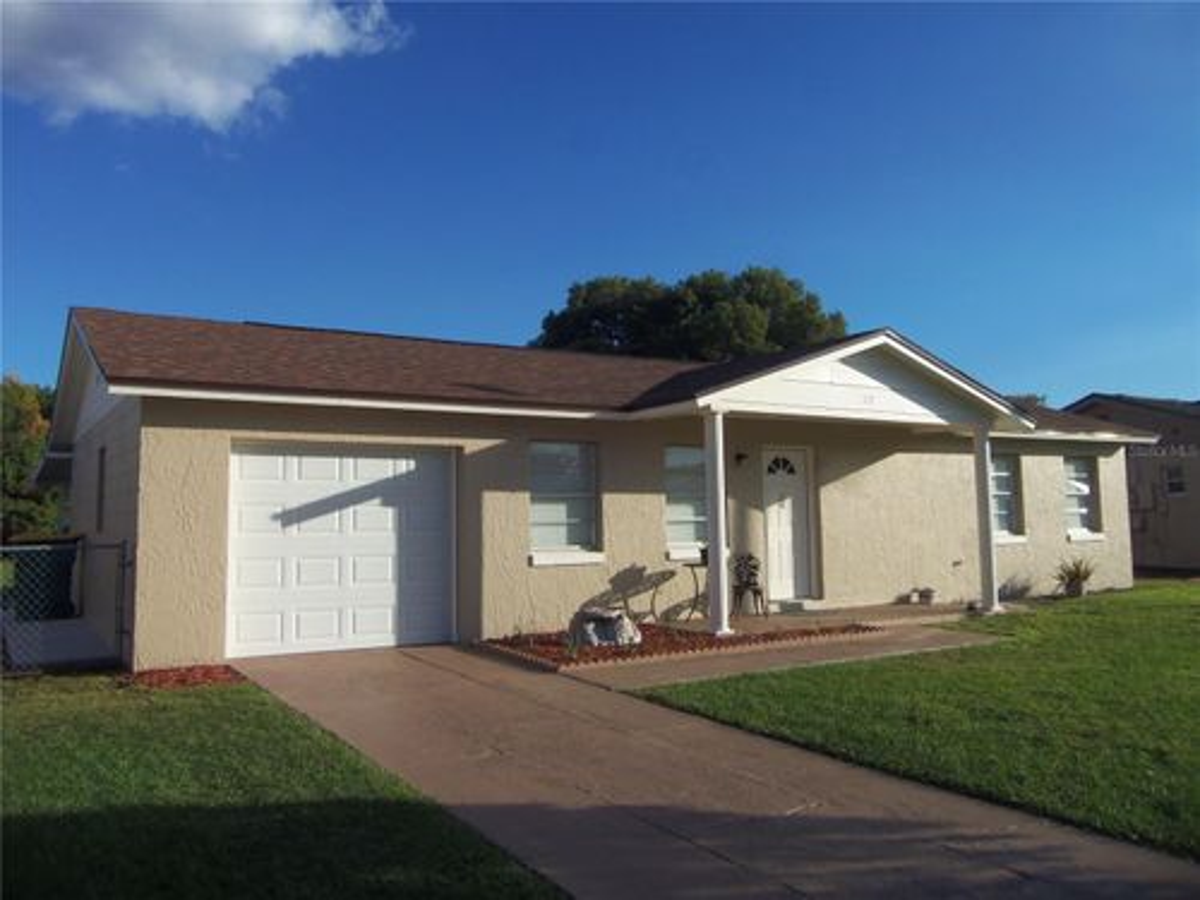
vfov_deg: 49.7
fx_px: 971
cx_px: 600
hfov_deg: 63.4
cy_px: 450
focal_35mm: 28
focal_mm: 5.1
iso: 64
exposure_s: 1/100
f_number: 10.8
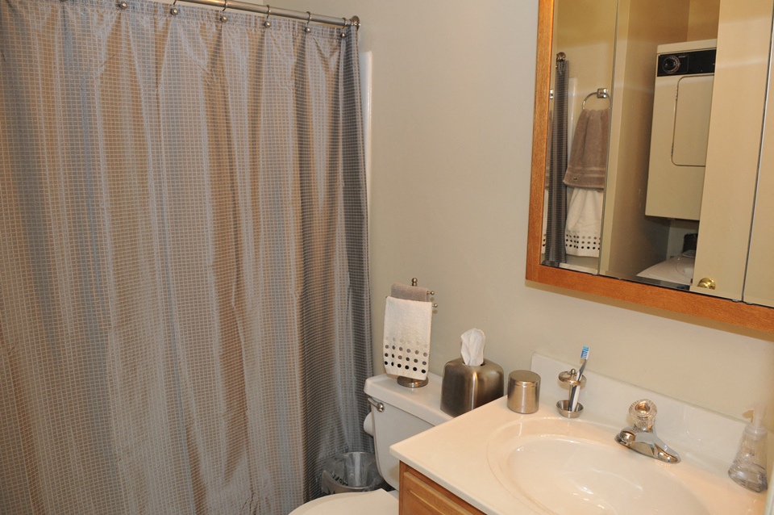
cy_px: 258
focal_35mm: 26
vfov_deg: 50.3
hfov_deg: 70.5
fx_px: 548
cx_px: 387
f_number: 6.3
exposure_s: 1/60
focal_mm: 17
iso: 500
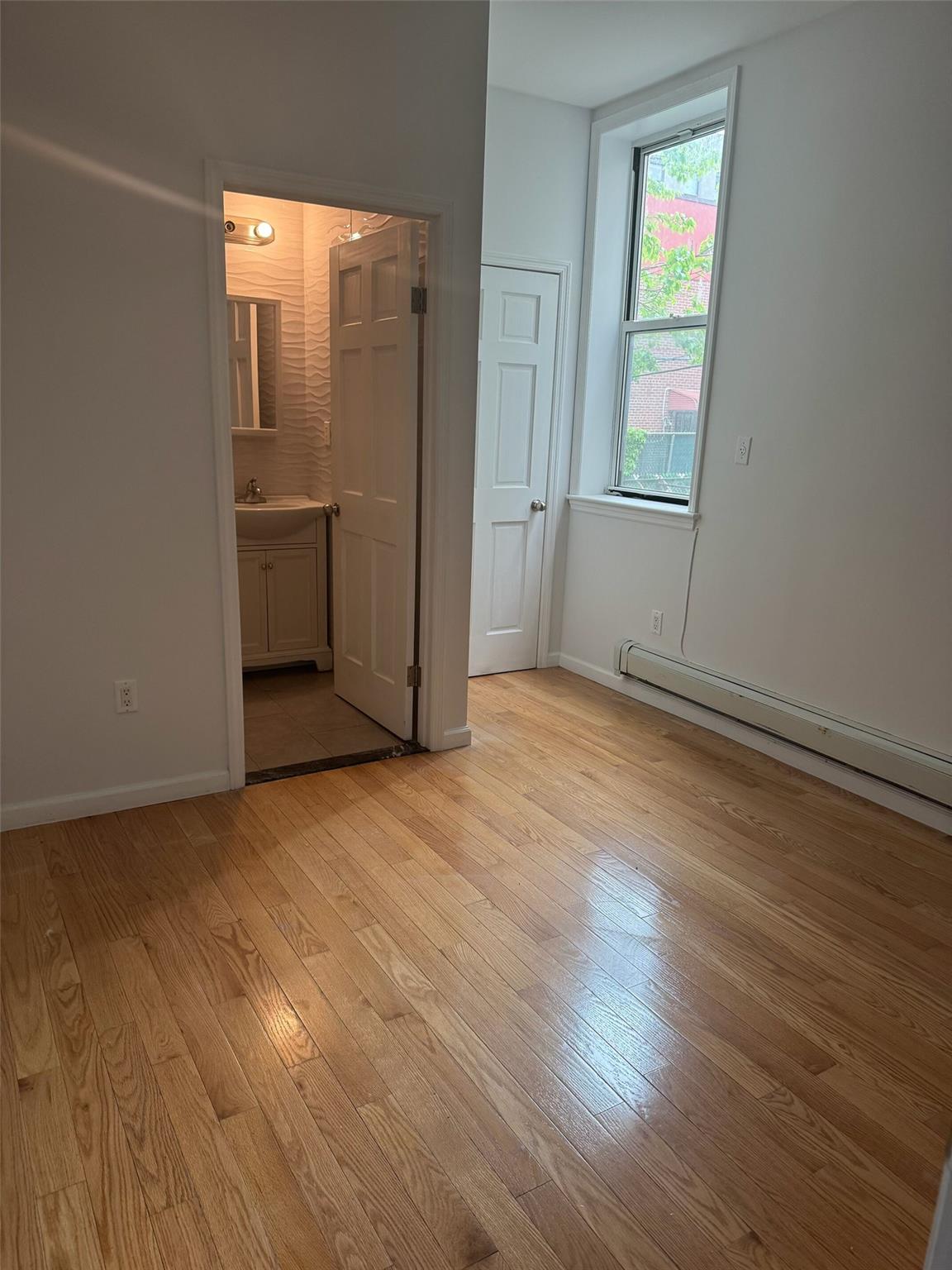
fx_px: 880
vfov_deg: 71.6
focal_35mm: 24
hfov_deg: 56.8
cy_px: 635
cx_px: 476
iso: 160
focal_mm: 6.76
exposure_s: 1/120
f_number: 1.78
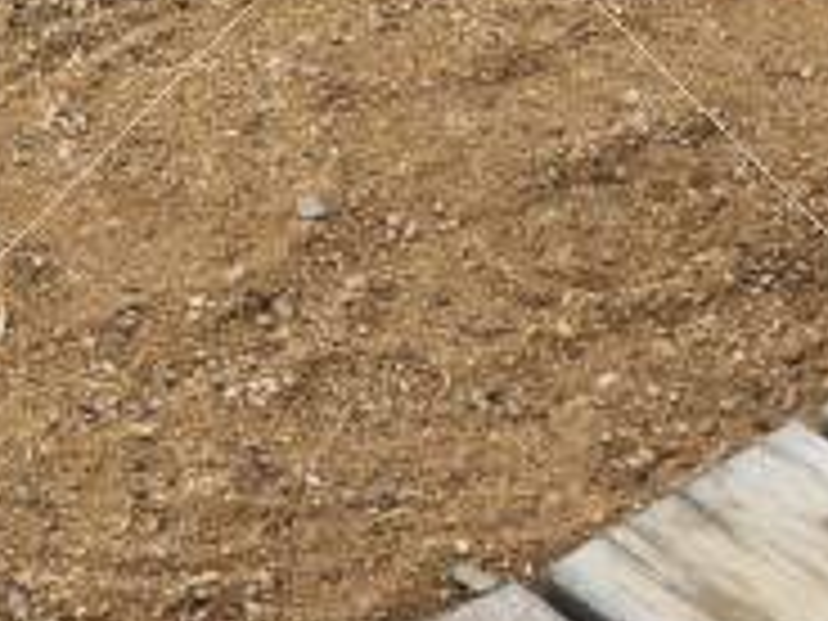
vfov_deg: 5.6
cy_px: -898
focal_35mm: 255
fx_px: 6099
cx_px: 418
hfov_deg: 7.8
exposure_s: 1/320
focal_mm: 18
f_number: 5
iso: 200
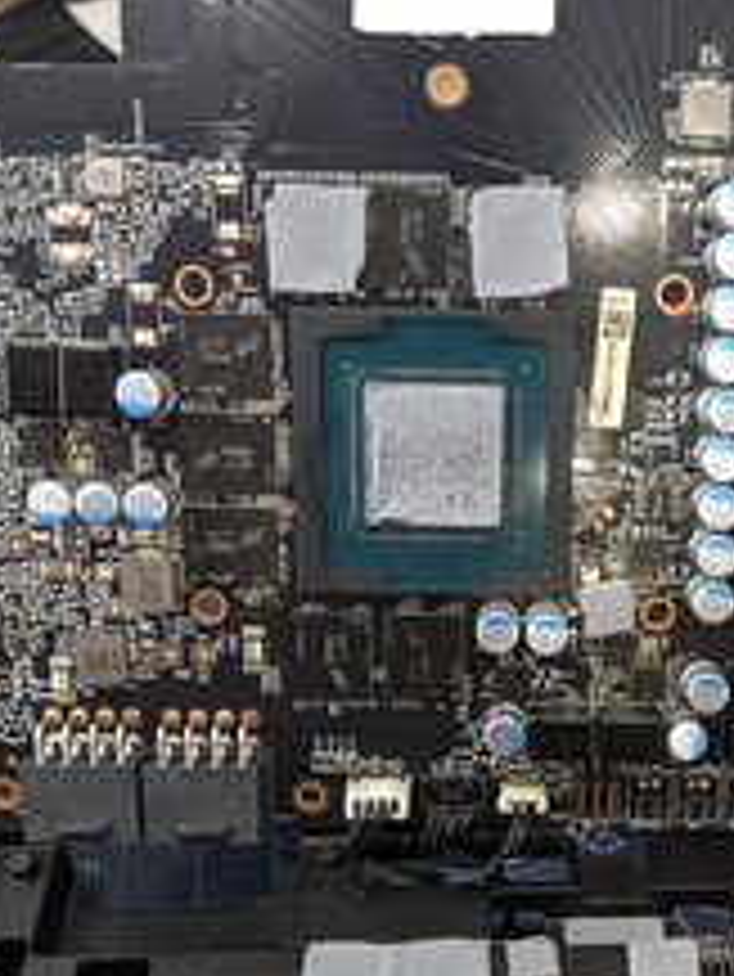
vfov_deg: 39.9
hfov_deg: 31.3
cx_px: 500
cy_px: 747
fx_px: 1299
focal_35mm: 46
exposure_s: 1/25
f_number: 1.79
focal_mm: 4.71
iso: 381
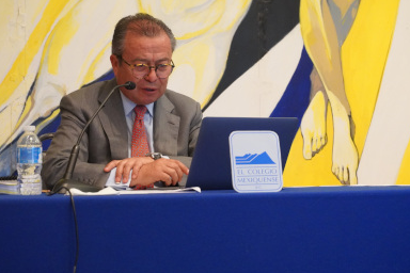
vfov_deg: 15.5
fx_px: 1002
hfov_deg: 23.1
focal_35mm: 88
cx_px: 218
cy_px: 130
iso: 6400
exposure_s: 1/40
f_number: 5.6
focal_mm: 50
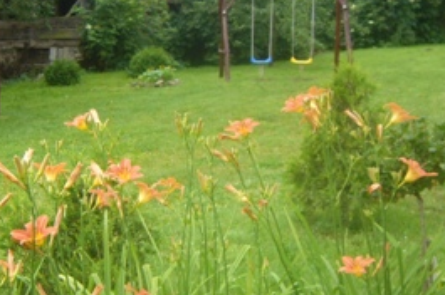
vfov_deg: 21.8
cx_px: 164
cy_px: 131
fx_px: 765
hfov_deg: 32.3
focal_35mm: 62
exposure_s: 1/320
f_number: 2.8
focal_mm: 5.8
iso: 80
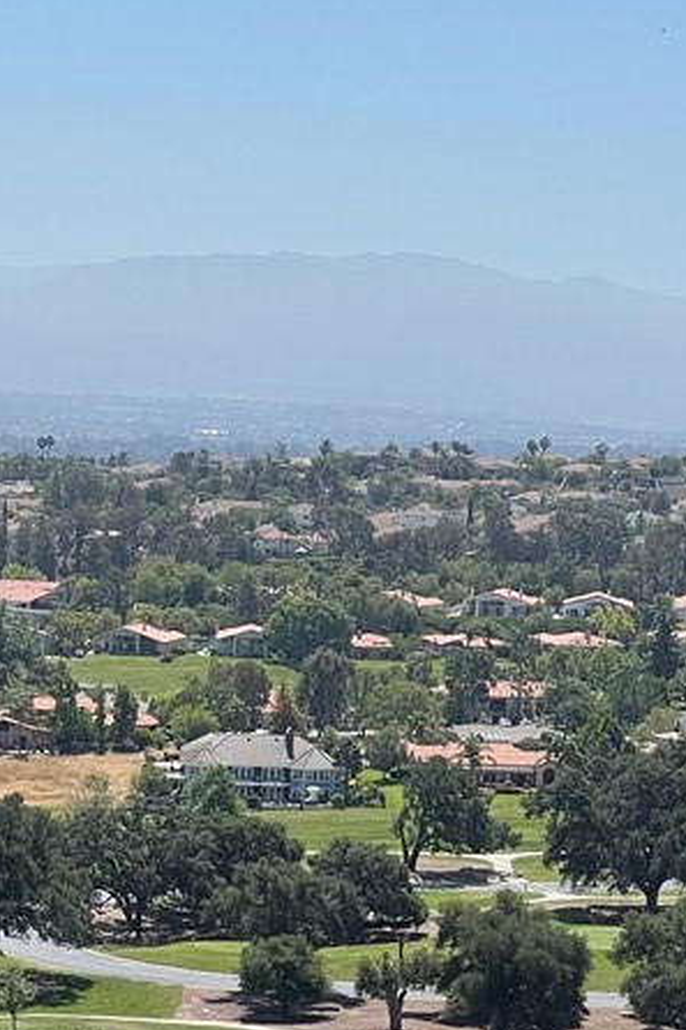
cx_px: 35
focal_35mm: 153
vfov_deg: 13.3
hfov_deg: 8.9
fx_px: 4376
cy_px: 896
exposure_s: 1/1727
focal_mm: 7.5
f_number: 2.2
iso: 20
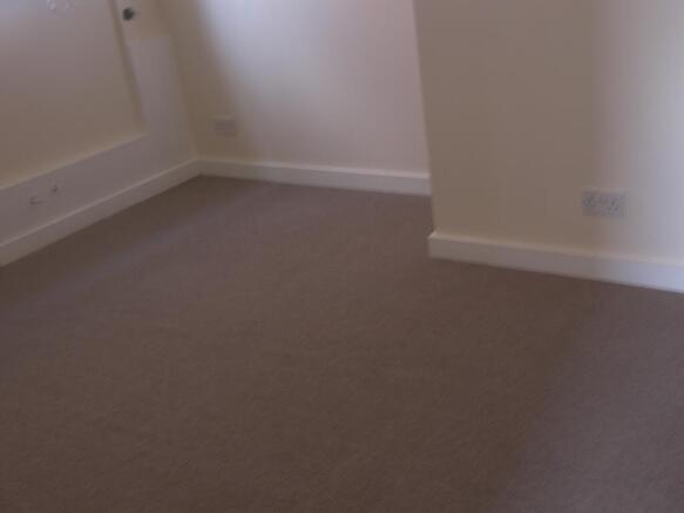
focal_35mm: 45
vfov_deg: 32.2
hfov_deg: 42.1
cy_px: 256
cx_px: 342
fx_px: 889
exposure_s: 1/2
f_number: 3.6
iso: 50
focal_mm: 9.5
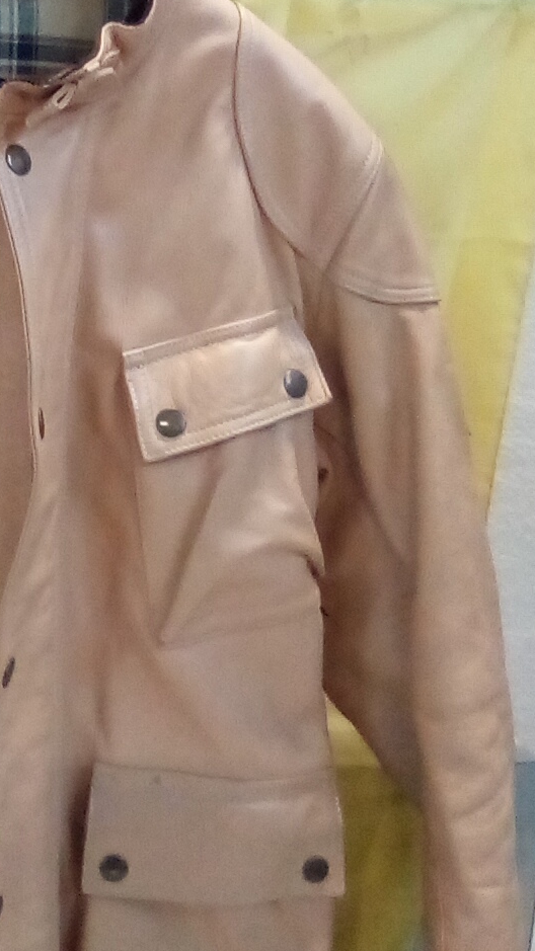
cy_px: 440
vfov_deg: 39.8
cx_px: 3
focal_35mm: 52
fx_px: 1312
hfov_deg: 22.2
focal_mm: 2.27
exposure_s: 1/25
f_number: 2.2
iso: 236
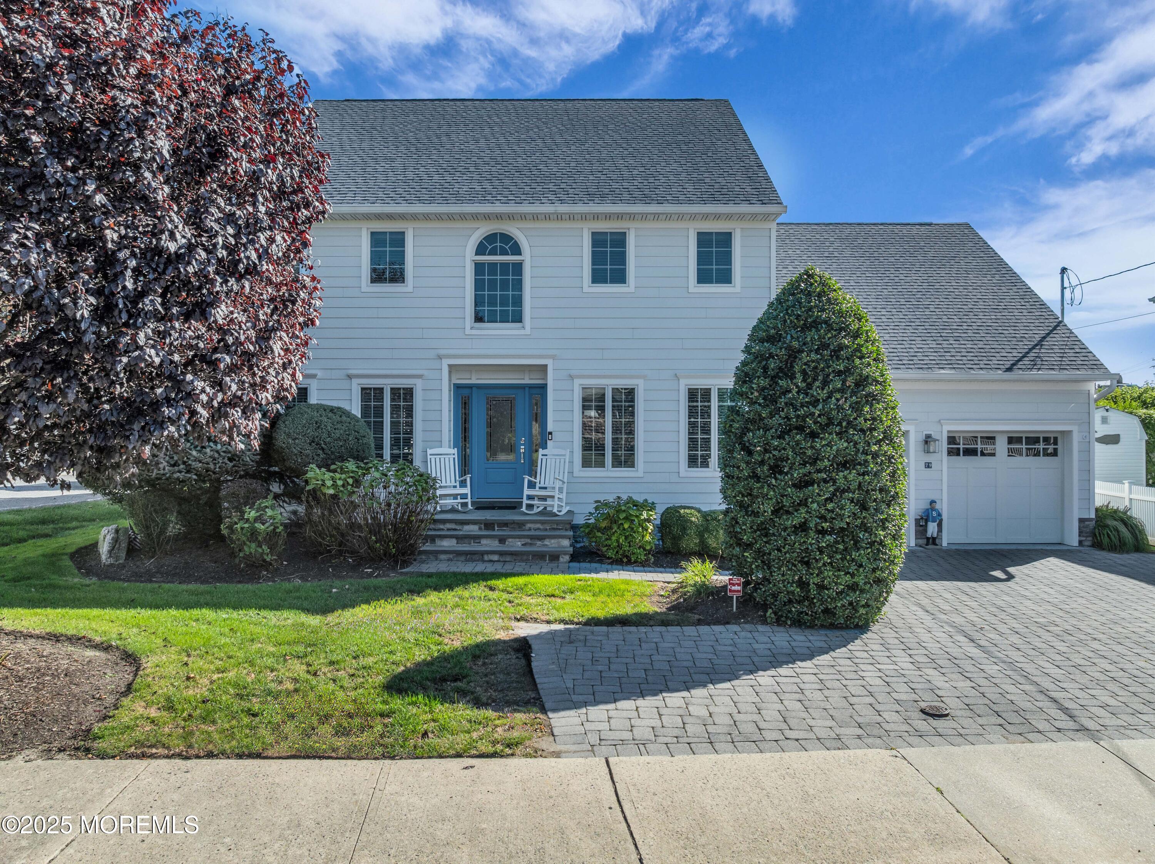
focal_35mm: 24
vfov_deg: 56.8
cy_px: 432
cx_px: 578
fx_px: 800
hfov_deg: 71.6
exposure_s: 1/2000
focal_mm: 12.29
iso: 140
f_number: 2.8
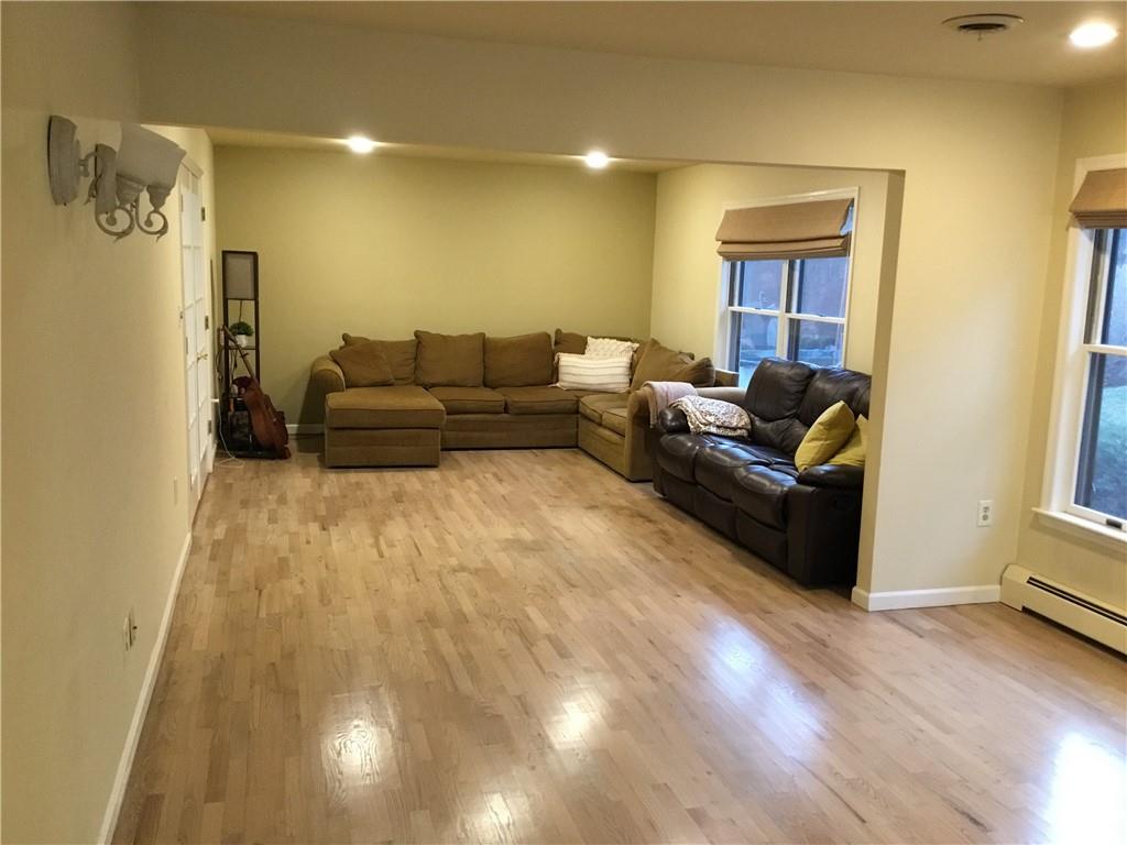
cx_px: 564
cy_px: 422
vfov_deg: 45.4
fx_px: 1009
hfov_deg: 58.4
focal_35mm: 31
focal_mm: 3.3
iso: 160
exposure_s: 1/30
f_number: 2.4
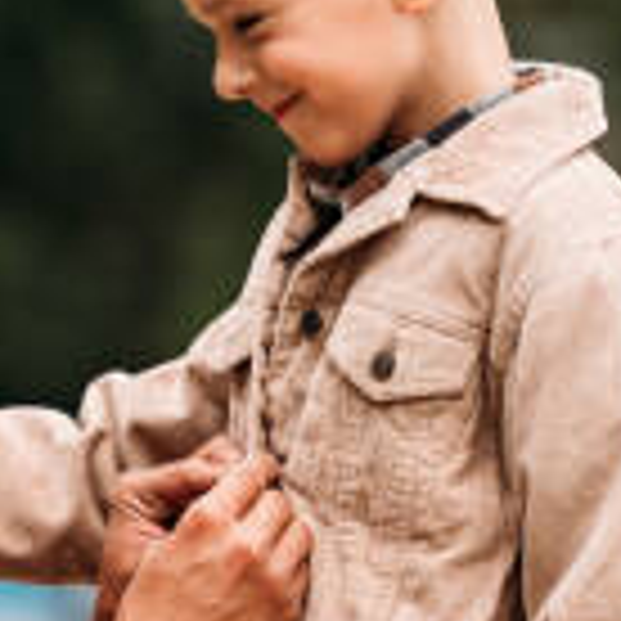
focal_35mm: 627
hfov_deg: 2.8
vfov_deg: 2.8
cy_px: 454
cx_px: -454
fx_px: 12726
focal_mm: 170
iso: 200
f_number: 3.2
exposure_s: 1/250
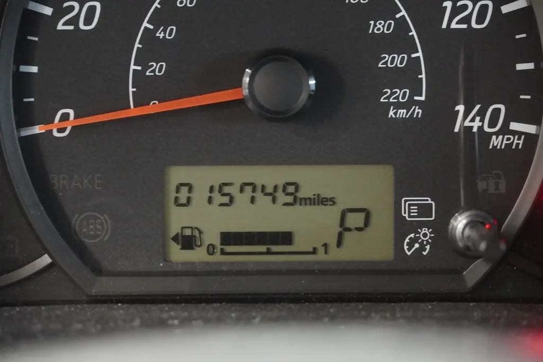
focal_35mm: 158
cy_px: 181
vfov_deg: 8.7
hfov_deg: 13.0
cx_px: 272
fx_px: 2376
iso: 6400
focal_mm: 105
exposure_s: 1/8
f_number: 5.6
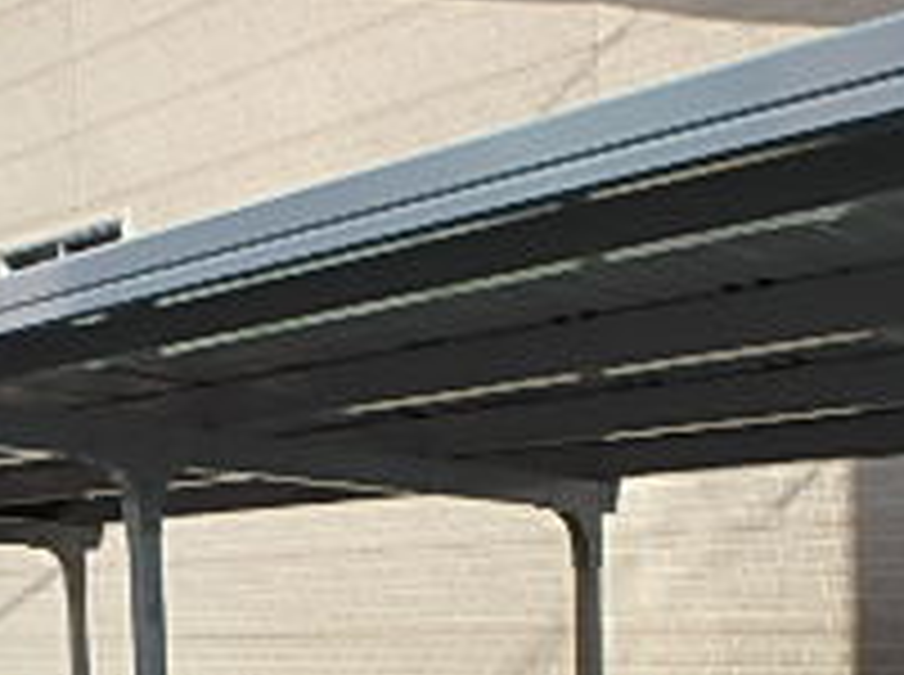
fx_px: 1747
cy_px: 855
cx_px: 454
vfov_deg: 20.2
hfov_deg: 29.0
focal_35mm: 67
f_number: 3.5
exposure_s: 1/800
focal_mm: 3.7
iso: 125
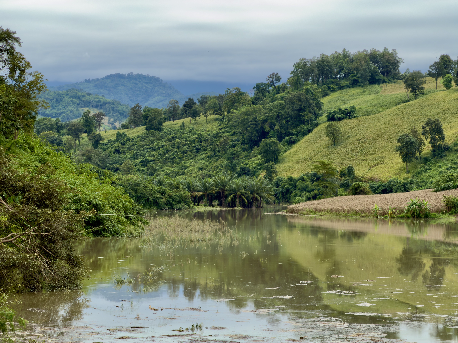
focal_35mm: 101
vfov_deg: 14.6
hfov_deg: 19.4
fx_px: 1336
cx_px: 227
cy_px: 171
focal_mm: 16.89
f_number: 2.8
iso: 50
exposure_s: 1/348
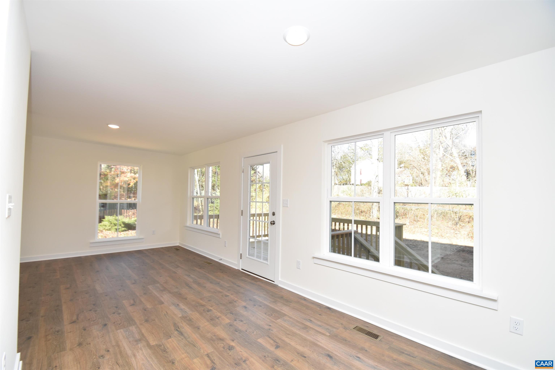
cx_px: 278
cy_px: 185
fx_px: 231
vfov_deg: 77.3
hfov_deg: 100.4
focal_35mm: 15
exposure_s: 1/125
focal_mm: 10
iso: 200
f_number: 5.6
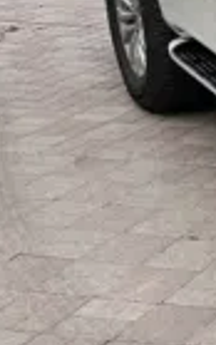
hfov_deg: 8.7
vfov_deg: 17.7
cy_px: 92
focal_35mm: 117
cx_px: 710
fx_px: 1101
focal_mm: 6.86
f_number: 1.78
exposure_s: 1/1541
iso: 80
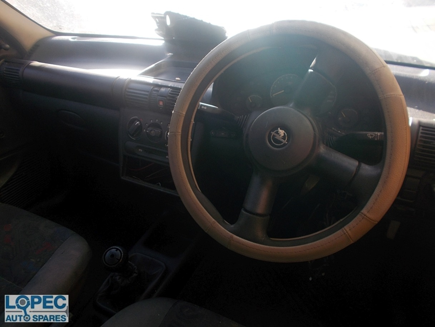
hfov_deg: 67.3
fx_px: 327
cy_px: 164
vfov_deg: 53.1
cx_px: 218
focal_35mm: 26
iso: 80
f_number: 3.2
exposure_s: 1/125
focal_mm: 4.6
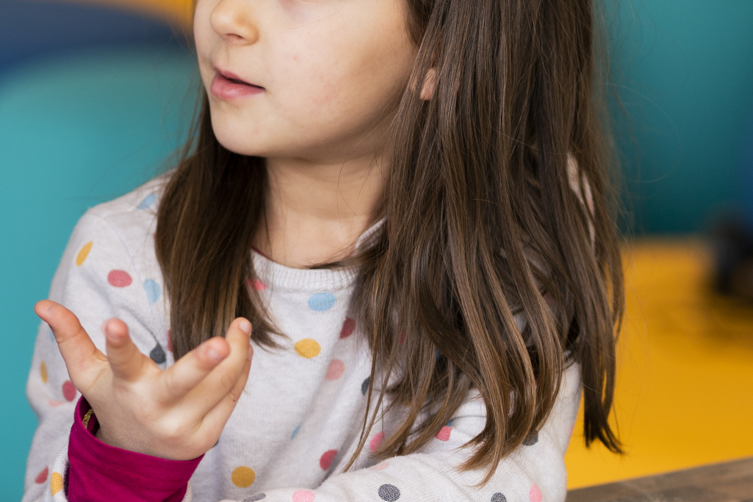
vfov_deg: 5.7
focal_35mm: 241
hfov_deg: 8.5
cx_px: 107
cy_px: 186
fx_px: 5041
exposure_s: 1/320
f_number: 2
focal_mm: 85
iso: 400
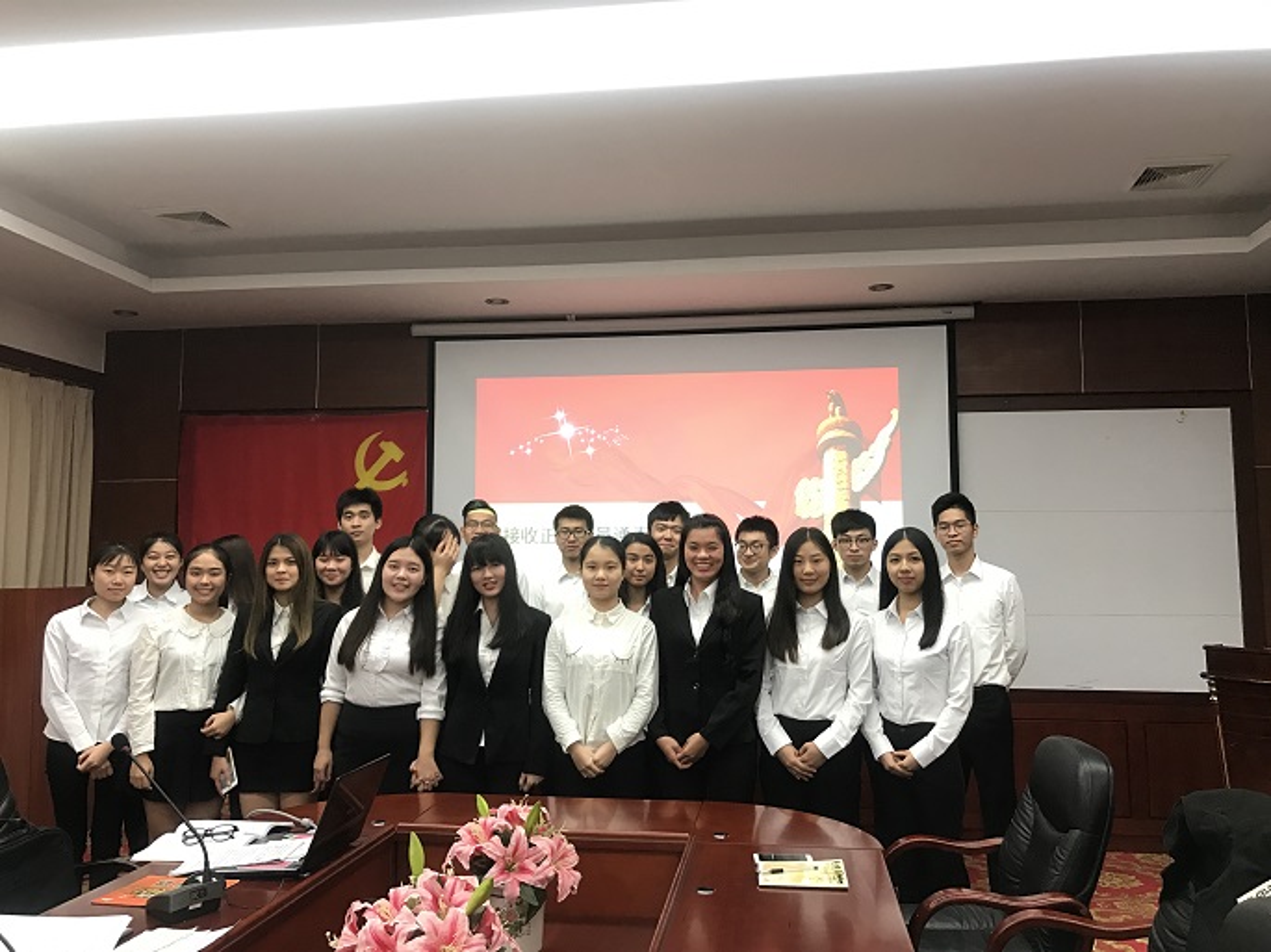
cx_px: 636
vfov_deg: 49.7
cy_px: 476
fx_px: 1028
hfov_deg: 63.5
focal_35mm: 28
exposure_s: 1/20
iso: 40
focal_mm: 3.99
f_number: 1.8
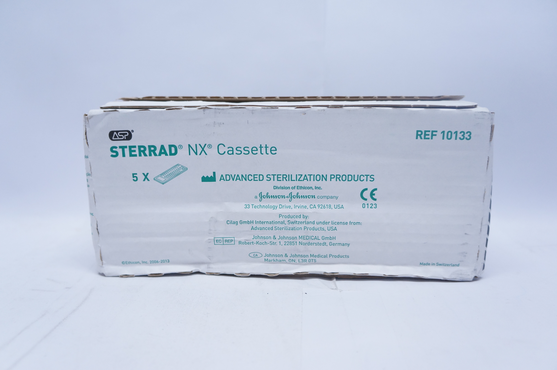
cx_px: 278
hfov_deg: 62.0
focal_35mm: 30
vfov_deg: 43.5
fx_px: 464
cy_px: 185
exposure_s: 1/200
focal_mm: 20
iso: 800
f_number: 3.5
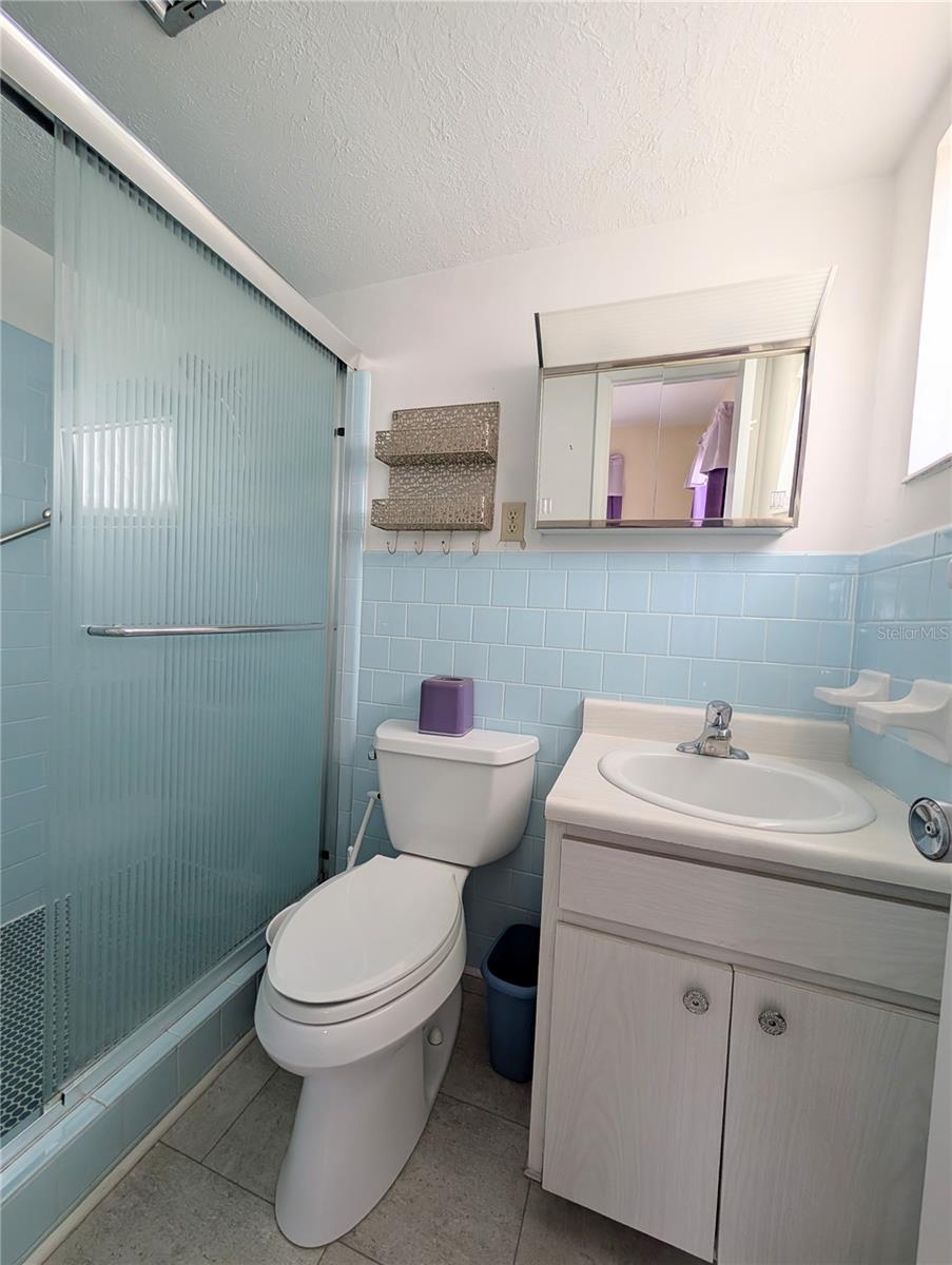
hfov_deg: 94.6
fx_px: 439
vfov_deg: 110.5
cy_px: 632
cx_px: 476
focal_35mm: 12
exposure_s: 1/101
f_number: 1.7
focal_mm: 2.02
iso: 74
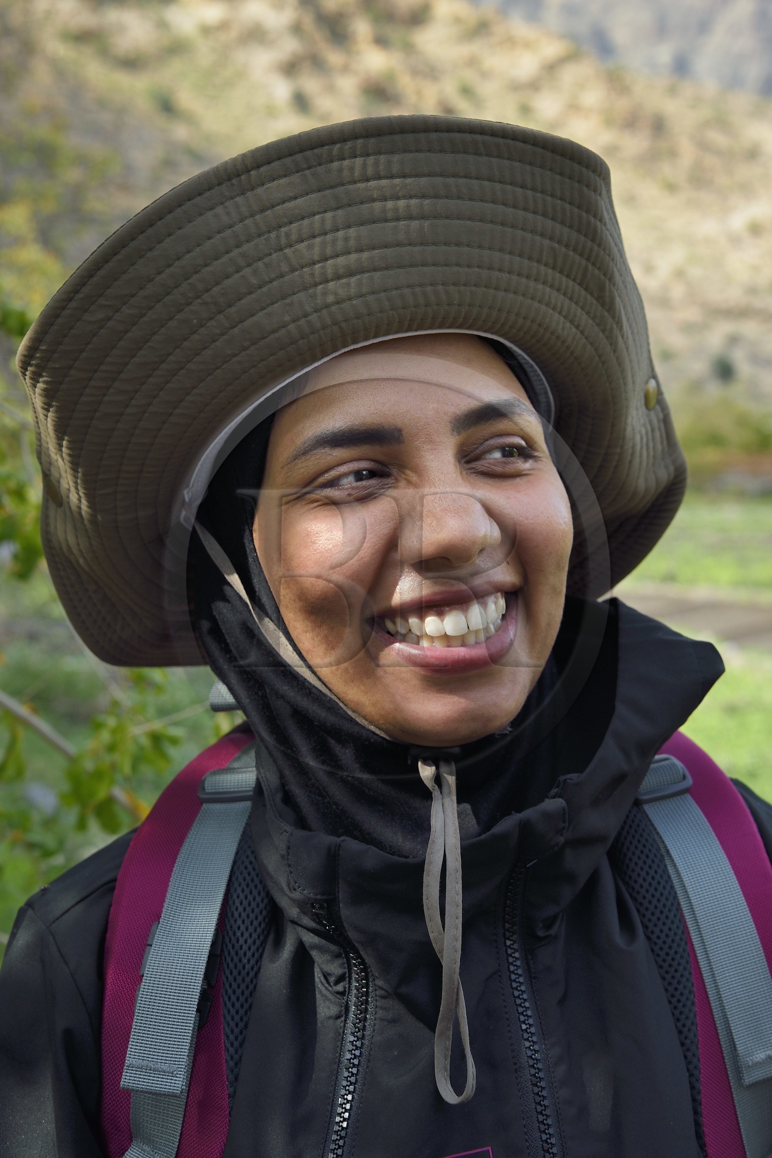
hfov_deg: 28.1
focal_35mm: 48
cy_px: 579
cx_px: 386
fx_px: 1544
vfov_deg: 41.1
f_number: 8
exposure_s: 1/250
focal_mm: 48
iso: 400
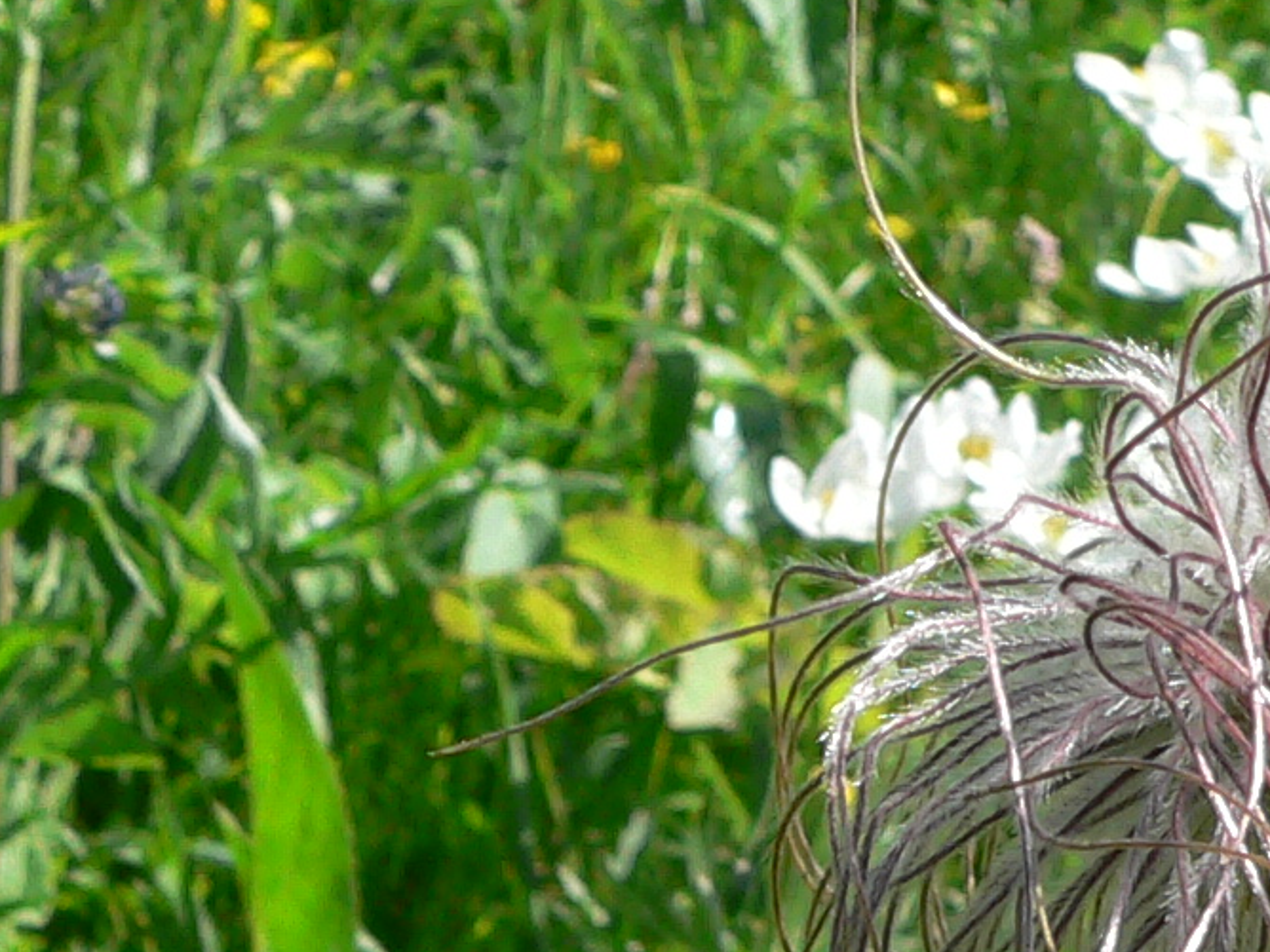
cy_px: 1720
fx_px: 5063
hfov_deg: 14.3
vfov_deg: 10.1
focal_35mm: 138
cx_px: 759
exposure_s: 1/500
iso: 100
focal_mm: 6
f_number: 4
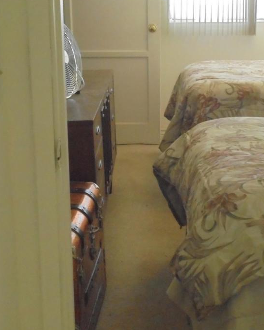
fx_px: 703
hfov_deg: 21.2
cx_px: 166
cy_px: 164
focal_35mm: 72
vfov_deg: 26.4
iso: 800
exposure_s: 1/100
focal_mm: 8.9
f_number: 4.8
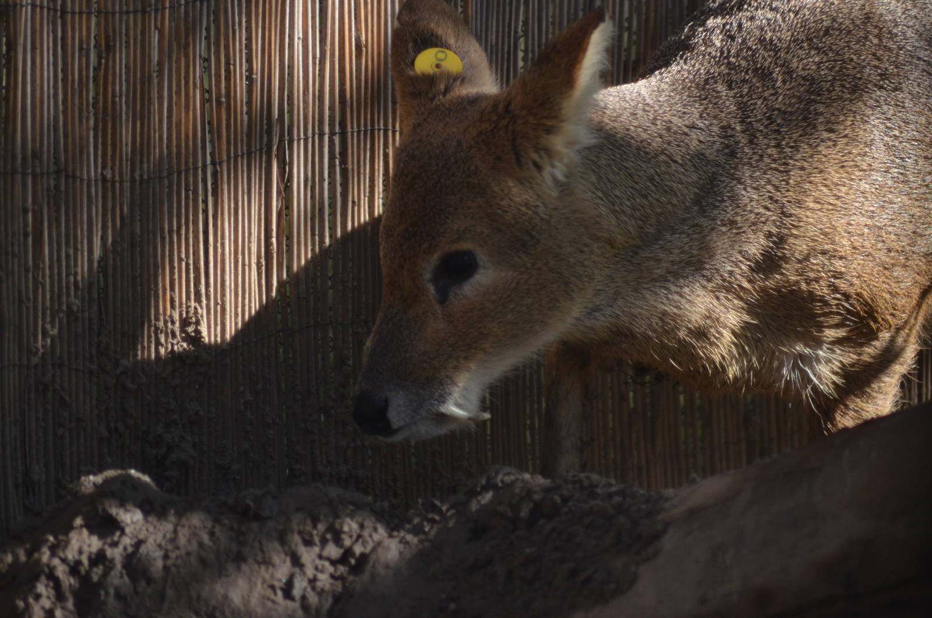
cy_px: 309
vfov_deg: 3.0
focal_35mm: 450
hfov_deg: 4.6
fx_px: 11627
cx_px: 466
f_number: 5.6
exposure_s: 1/1000
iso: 800
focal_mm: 300
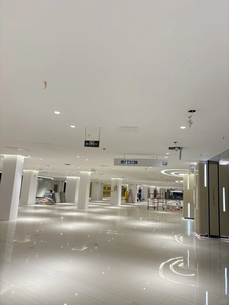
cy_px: 152
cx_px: 114
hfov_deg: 53.1
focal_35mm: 26
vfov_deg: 67.3
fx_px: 229
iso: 125
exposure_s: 1/100
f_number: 1.6
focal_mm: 5.96
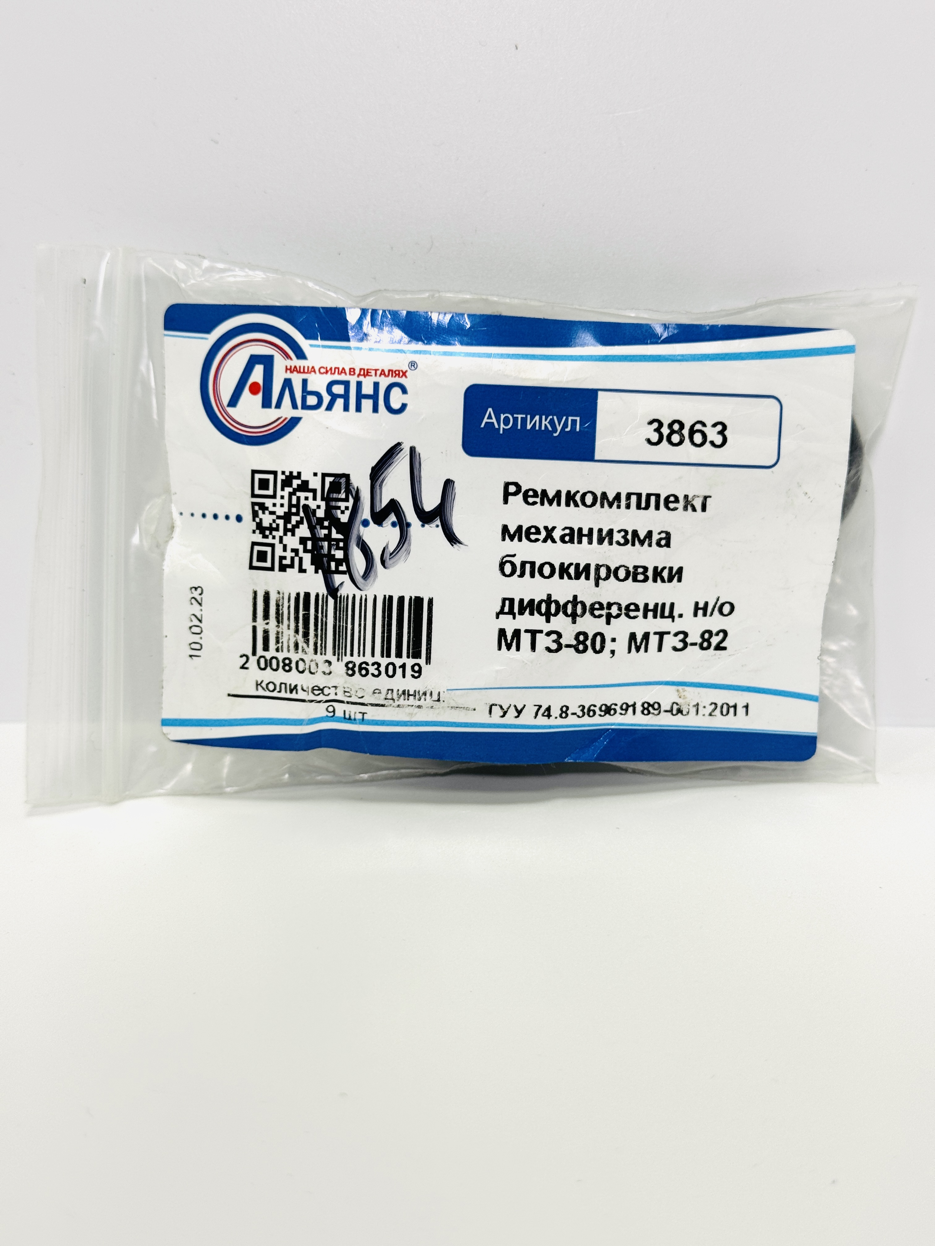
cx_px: 468
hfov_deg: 30.3
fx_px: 1729
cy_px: 623
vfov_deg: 39.7
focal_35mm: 48
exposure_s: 1/100
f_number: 1.78
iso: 50
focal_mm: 6.76
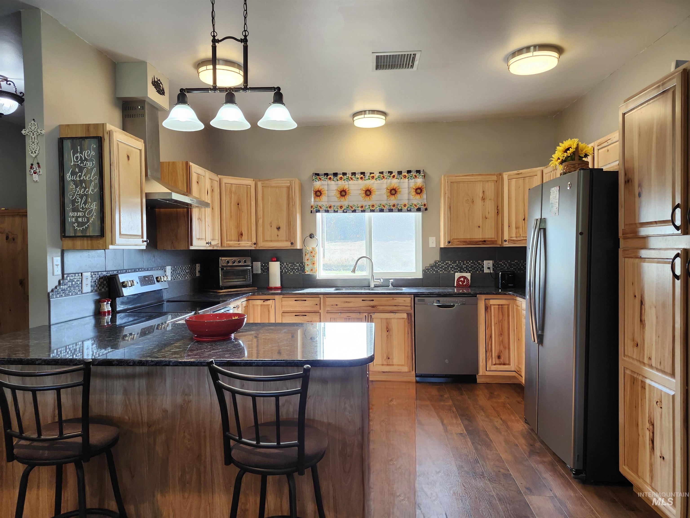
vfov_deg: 58.9
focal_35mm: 23
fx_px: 458
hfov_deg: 73.9
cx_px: 345
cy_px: 259
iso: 125
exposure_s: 1/120
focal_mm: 5.54
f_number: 1.8
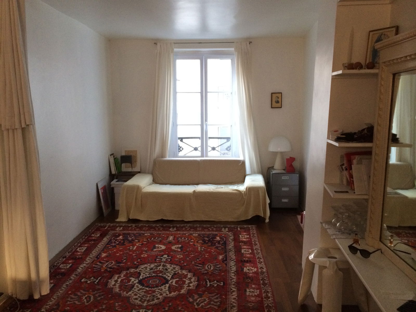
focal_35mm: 30
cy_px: 156
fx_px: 361
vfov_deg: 46.8
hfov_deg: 60.0
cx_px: 208
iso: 320
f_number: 2.2
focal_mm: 4.12
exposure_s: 1/30
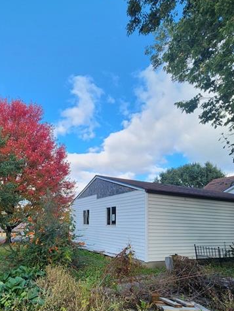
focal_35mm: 21
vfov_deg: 75.8
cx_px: 79
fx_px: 189
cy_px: 213
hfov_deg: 62.0
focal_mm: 2.2
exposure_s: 1/400
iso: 50
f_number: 2.2
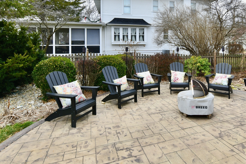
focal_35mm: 21
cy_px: 52
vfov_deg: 57.9
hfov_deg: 80.4
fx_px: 143
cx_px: 145
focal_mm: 14
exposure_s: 1/250
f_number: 8
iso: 400
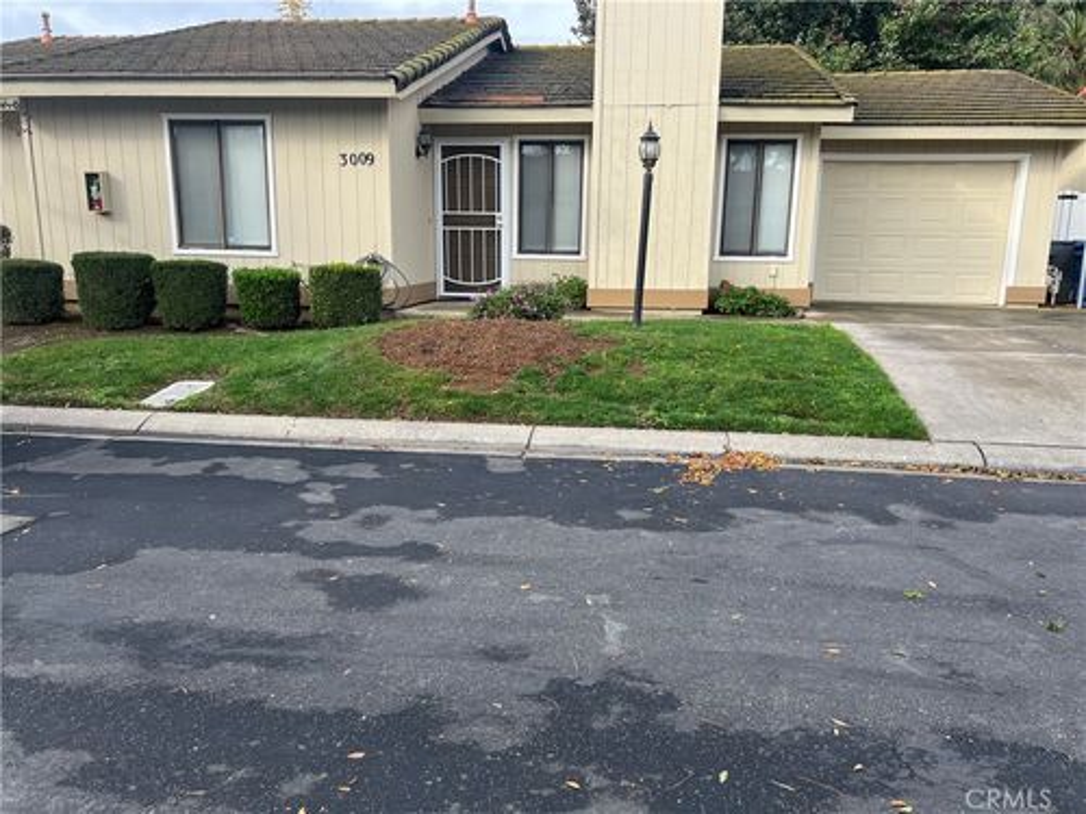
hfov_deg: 67.3
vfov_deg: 53.1
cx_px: 543
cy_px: 407
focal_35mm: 26
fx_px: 816
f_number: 1.5
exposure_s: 1/803
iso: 50
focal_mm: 5.7
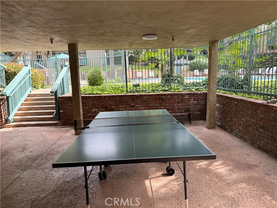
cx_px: 138
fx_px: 192
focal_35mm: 24
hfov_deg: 71.6
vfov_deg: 56.8
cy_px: 104
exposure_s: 1/308
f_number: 1.78
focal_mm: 6.76
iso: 100
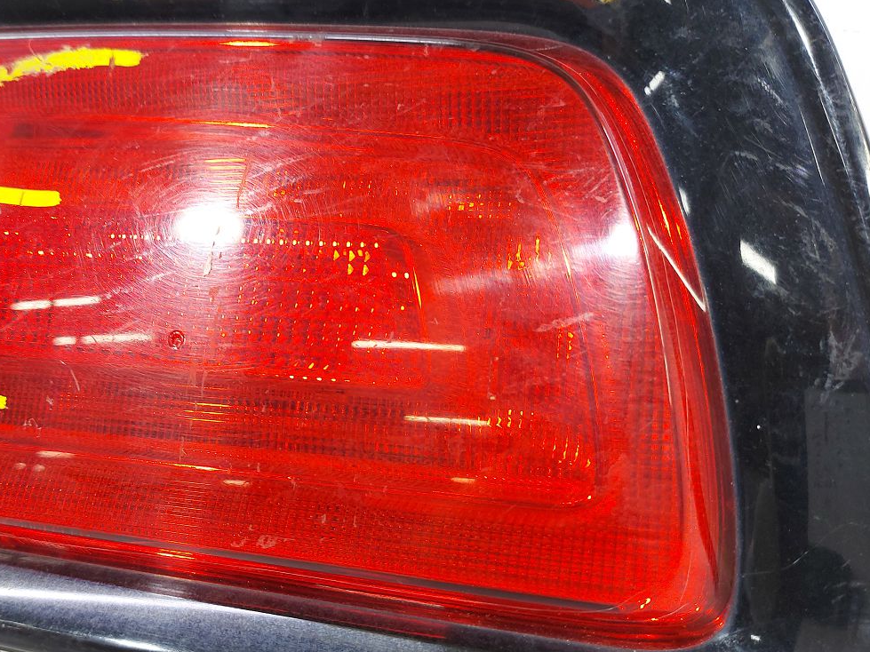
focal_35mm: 34
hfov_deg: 53.0
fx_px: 854
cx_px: 294
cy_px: 318
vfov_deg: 41.8
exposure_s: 1/50
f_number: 1.8
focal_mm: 5.23
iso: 125
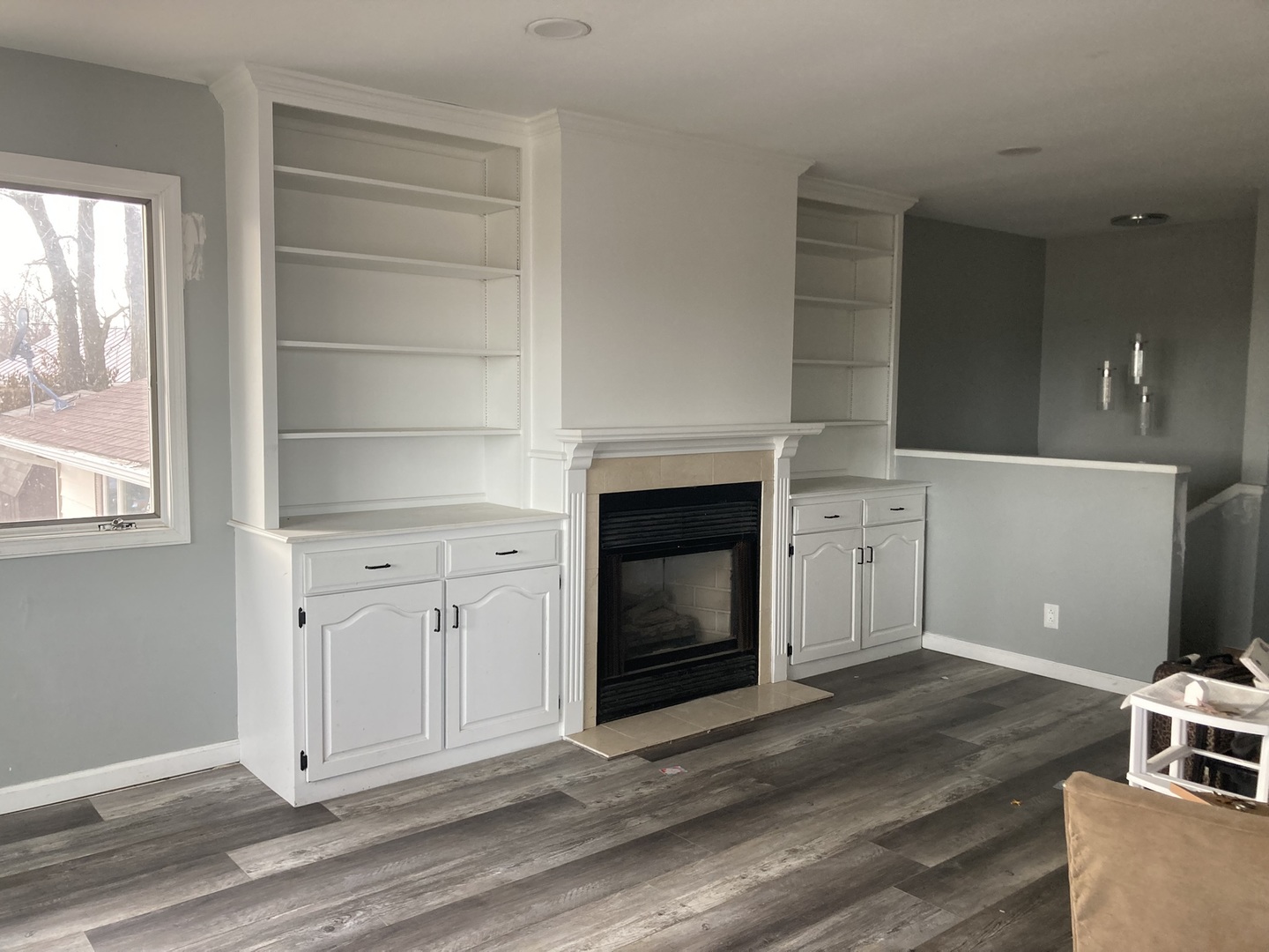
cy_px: 476
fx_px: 1026
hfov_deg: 63.4
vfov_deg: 49.7
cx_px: 634
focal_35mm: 28
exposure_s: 1/60
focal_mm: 3.99
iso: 100
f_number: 1.8
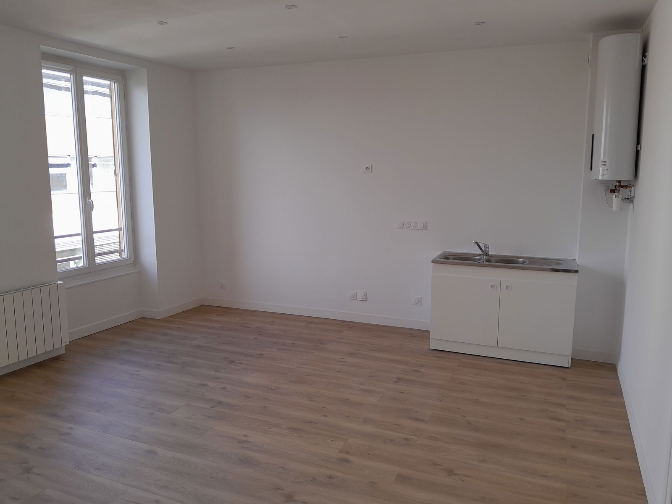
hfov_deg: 67.3
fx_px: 505
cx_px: 336
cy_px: 252
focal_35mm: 26
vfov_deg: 53.1
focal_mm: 3.98
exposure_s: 1/50
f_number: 1.8
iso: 40
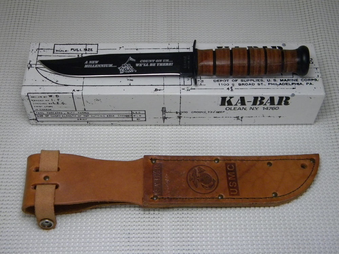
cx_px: 170
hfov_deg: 40.4
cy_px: 127
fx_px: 460
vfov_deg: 30.9
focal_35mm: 47
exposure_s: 1/60.4
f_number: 3.9
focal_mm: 8.6
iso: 400
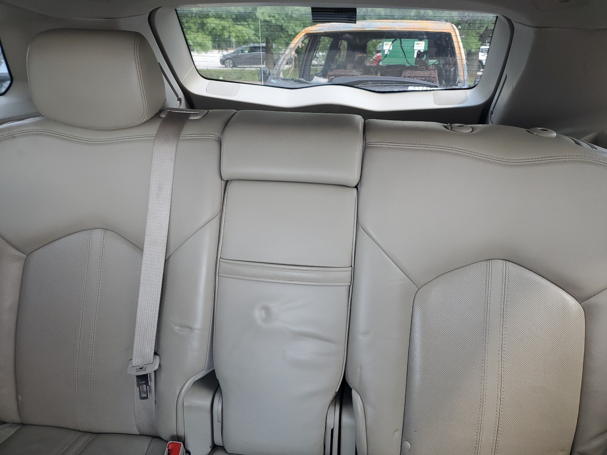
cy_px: 228
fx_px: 456
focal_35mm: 26
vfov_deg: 53.1
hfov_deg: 67.3
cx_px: 304
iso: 77
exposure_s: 1/120
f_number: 1.5
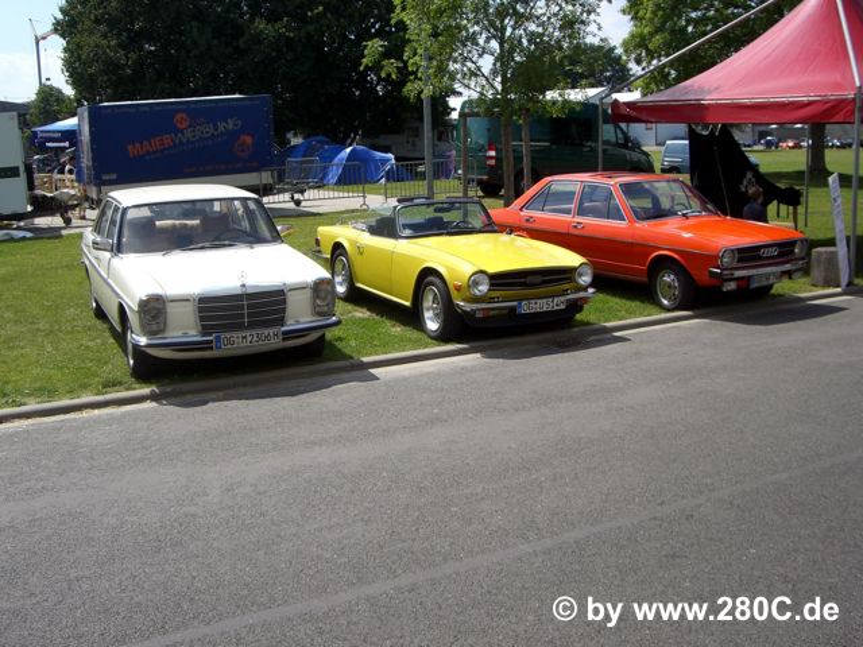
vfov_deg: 37.7
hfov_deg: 49.0
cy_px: 324
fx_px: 947
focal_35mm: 38
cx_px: 432
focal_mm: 6.2
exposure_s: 1/640
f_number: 4.3
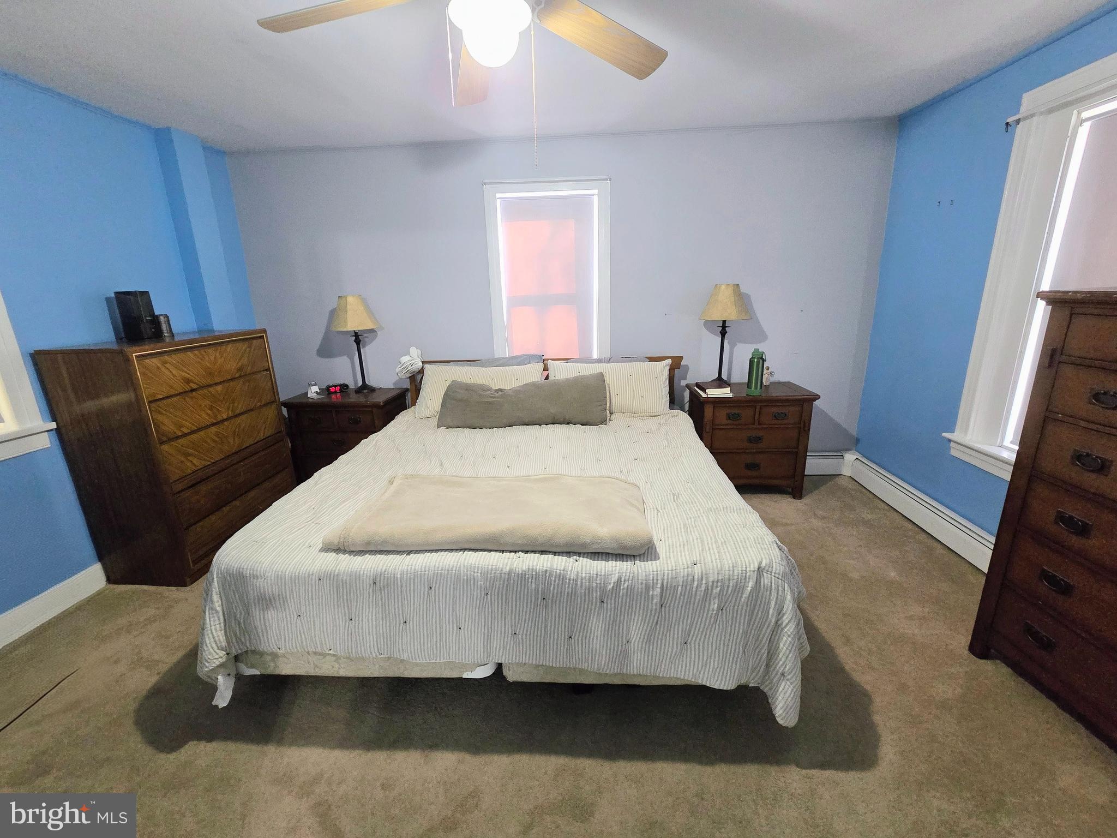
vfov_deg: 89.9
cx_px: 558
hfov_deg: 106.2
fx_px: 419
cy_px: 419
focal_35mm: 13
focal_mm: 2.2
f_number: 2.2
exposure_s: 1/60
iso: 800
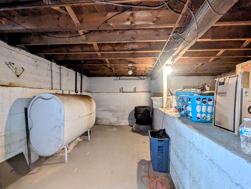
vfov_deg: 90.1
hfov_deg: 106.1
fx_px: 94
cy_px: 94
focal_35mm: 13
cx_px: 126
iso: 516
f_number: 2.2
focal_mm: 1.95
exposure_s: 1/24
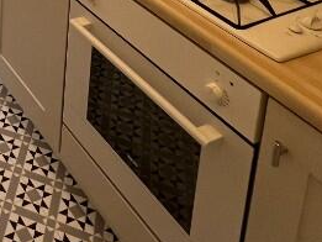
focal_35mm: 51
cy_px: -180
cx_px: -67
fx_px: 475
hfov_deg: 31.3
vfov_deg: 20.9
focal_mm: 1.57
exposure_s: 1/100
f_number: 1.8
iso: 50
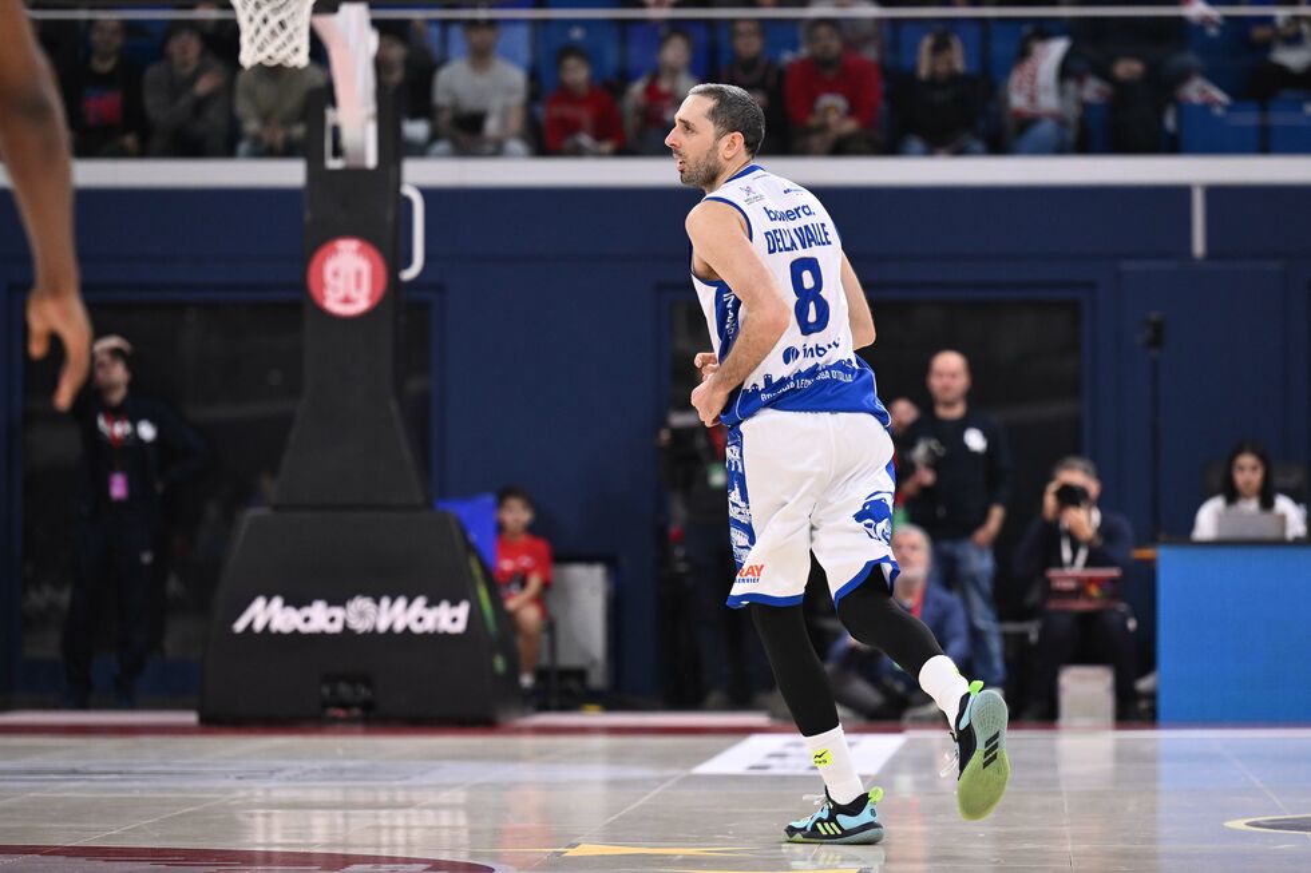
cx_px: 656
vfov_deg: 8.3
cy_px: 436
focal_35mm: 165
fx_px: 6007
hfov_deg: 12.5
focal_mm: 165
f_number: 3.2
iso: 2000
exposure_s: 1/1600
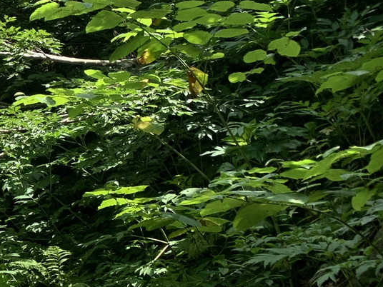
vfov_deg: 15.1
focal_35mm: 97
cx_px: -325
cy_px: 236
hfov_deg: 16.6
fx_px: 1073
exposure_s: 1/601
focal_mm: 4.25
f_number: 1.8
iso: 25
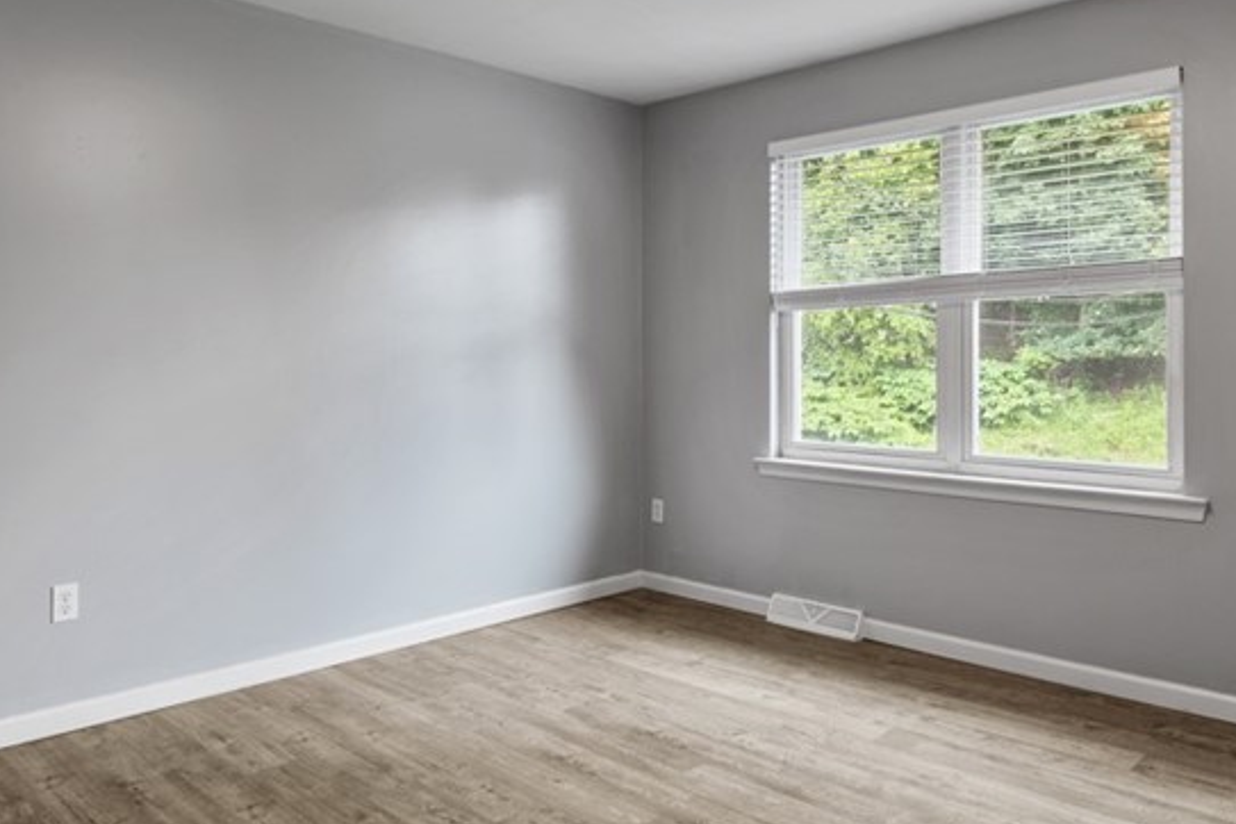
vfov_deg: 46.3
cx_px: 670
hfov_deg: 65.4
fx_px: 961
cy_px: 355
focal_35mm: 28
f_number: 8
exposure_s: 1/1.25
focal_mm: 14
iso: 400
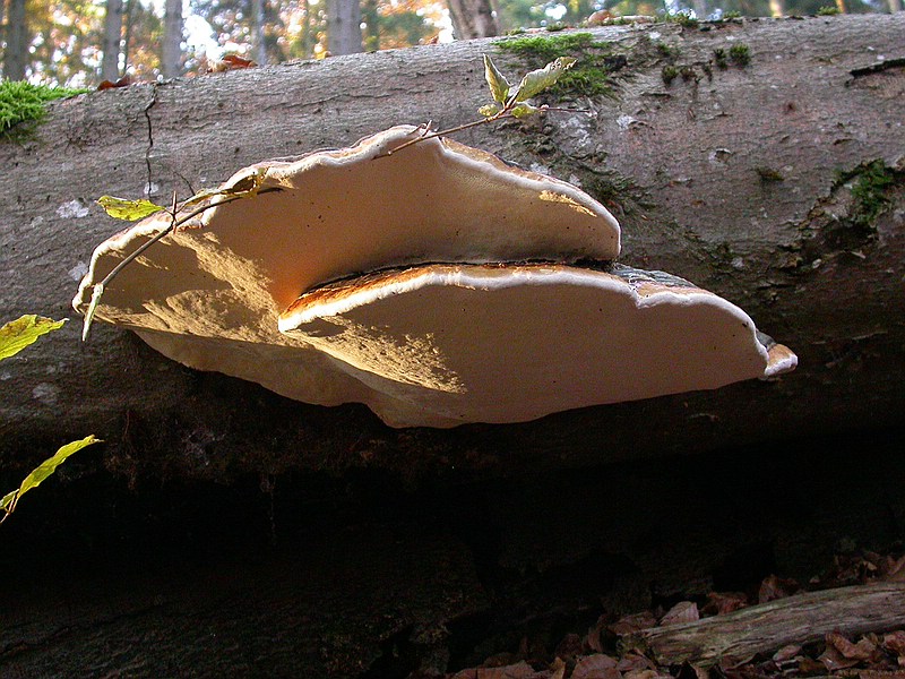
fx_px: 1072
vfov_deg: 35.1
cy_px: 340
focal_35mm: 41
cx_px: 452
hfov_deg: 45.8
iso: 400
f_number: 2.7
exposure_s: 1/30
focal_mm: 8.6
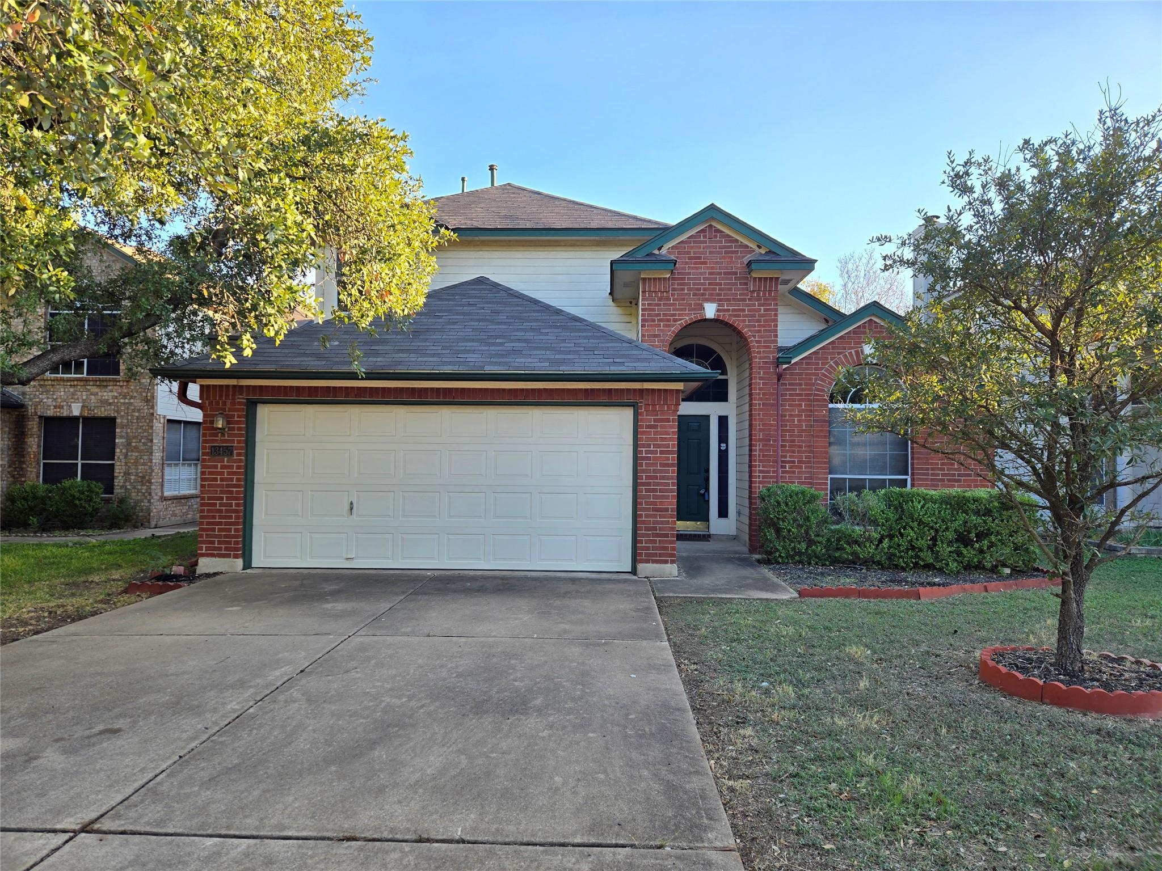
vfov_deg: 58.9
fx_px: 772
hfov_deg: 73.9
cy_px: 436
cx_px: 581
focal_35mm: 23
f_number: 1.8
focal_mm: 5.4
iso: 25
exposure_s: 1/254
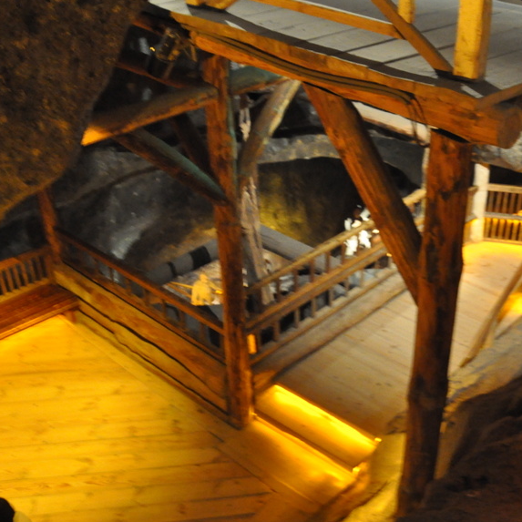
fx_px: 815
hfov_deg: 34.7
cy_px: 304
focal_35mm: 48
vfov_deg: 35.4
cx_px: 401
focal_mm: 21
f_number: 3.8
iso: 3200
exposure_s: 1
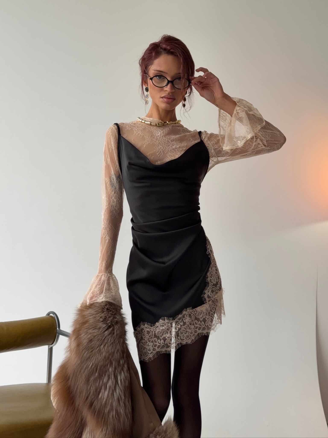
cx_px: 164
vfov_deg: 39.7
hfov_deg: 30.3
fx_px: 606
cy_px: 219
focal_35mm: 48
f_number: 1.78
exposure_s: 1/62
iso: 100
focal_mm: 6.76
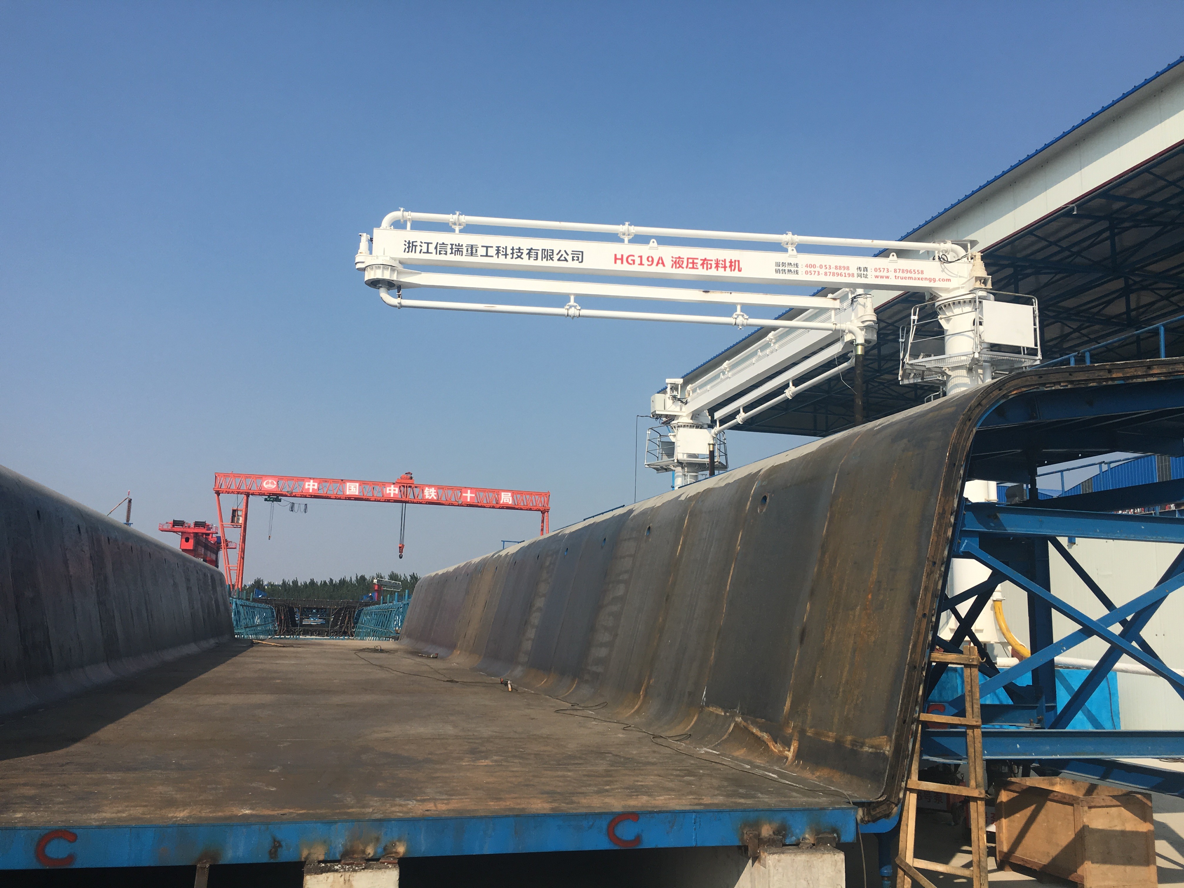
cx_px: 592
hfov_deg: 61.7
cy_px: 444
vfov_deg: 48.2
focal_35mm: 29
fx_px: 992
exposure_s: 1/2024
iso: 25
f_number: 2.2
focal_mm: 4.15
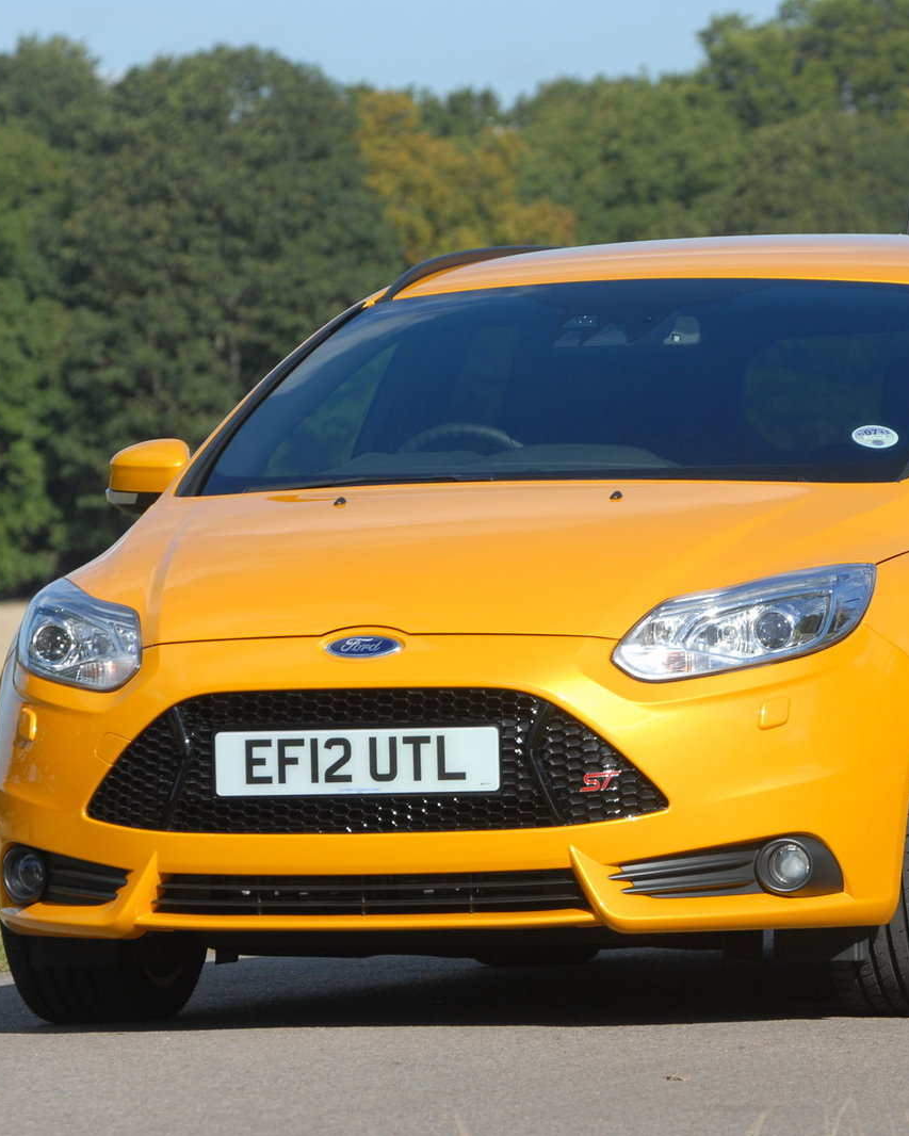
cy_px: 569
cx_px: 668
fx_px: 10313
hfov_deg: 5.0
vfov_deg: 6.3
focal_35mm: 307
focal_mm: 145
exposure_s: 1/500
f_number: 6.3
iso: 200
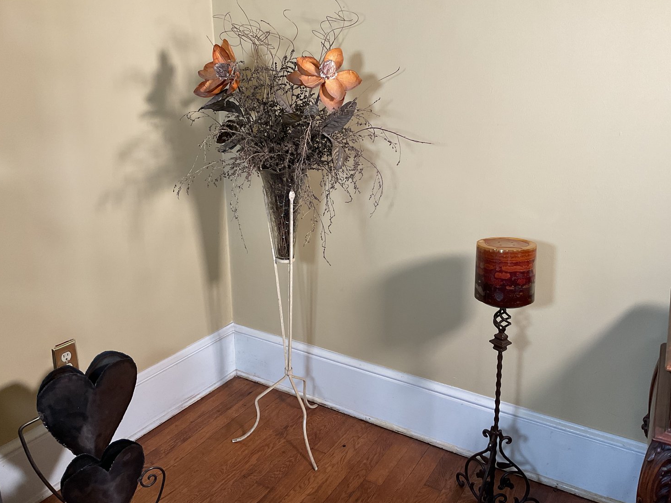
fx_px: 581
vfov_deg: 46.8
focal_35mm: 30
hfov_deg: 60.0
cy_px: 251
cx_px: 336
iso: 64
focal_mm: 3
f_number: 1.8
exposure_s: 1/60
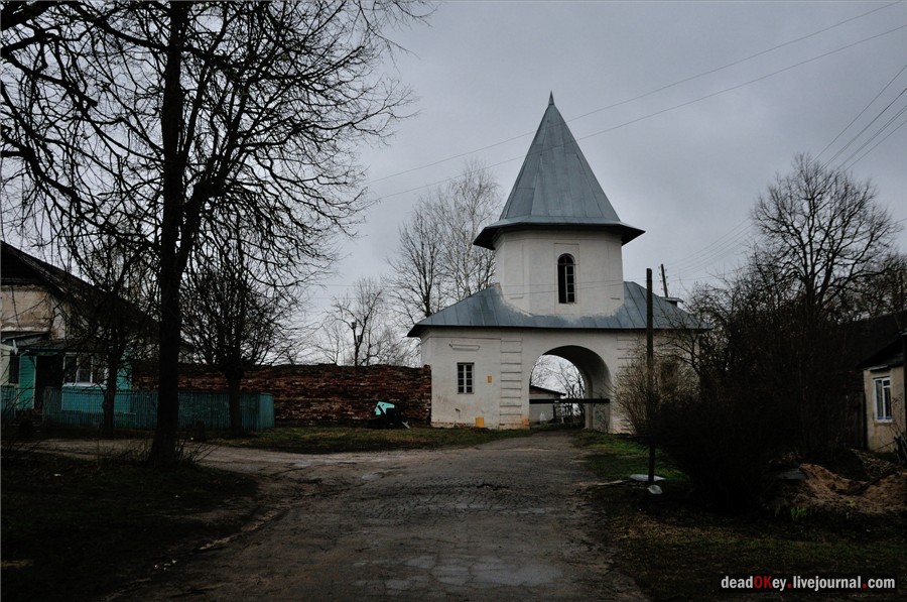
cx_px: 454
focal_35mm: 36
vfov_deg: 36.8
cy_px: 301
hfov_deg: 53.2
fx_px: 906
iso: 400
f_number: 6.3
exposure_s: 1/500
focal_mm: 24
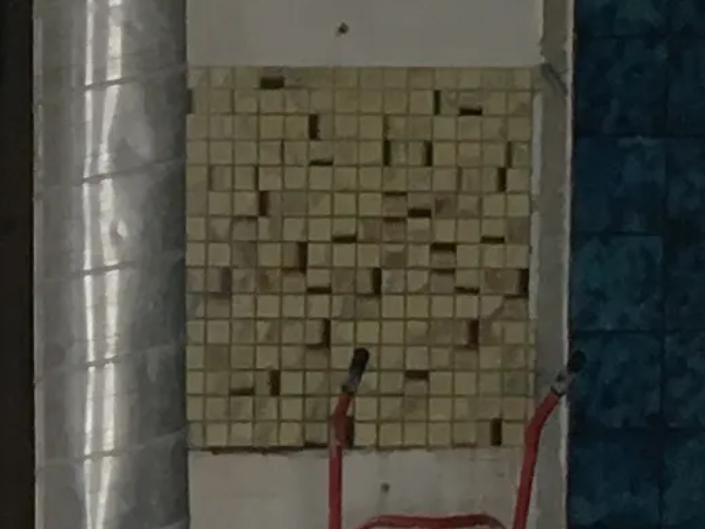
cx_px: -410
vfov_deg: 6.6
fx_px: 4604
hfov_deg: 8.5
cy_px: 364
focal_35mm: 226
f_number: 2.2
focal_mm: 4.15
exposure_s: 1/33
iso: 50
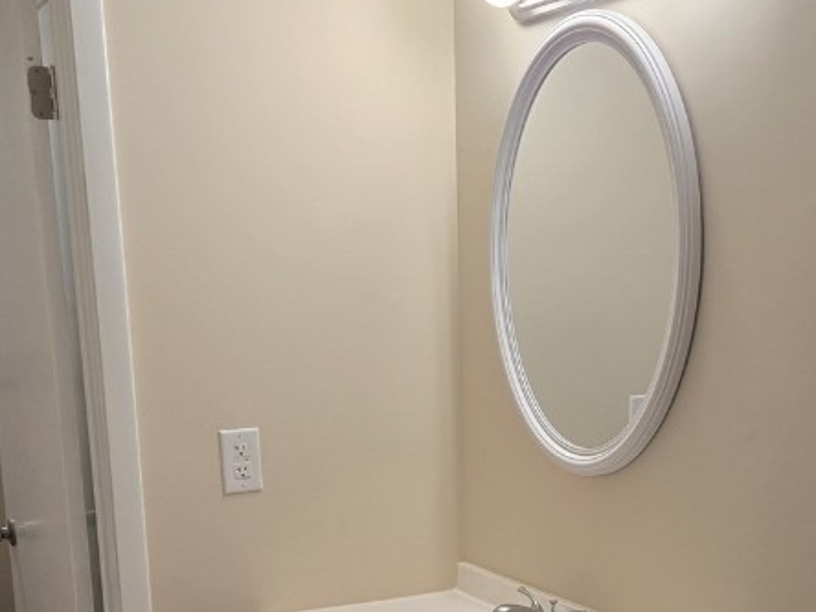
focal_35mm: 53
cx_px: 470
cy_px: 566
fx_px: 1249
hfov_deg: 36.1
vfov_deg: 26.5
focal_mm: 5.4
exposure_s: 1/120
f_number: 1.8
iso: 80
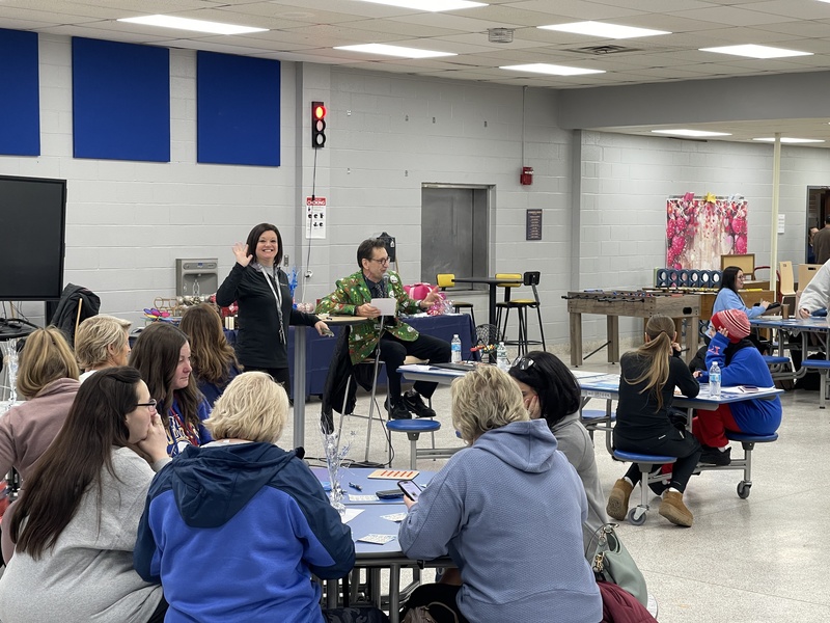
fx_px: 1535
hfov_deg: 30.3
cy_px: 312
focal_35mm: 64
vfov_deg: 22.9
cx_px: 415
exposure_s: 1/60
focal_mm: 7.5
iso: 125
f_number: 2.2
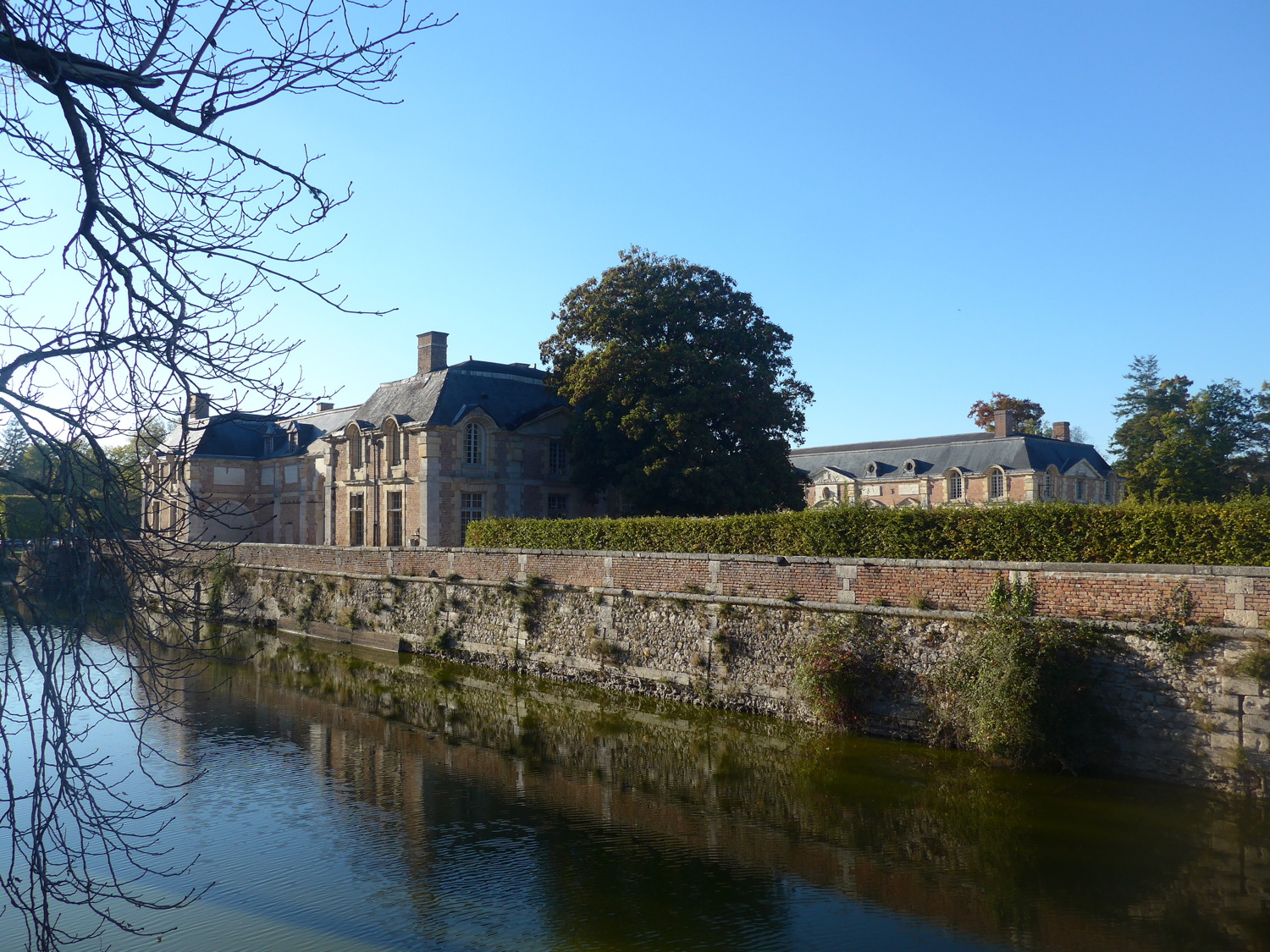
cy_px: 476
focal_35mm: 29
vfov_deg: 48.2
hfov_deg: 61.7
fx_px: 1064
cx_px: 635
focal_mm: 6
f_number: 2.8
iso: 80
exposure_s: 1/800
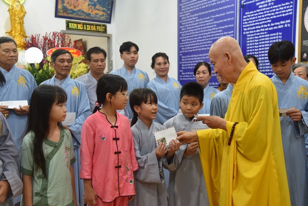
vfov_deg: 29.3
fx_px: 394
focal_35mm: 46
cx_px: 154
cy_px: 103
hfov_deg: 42.7
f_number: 4
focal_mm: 46
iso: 720
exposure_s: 1/60
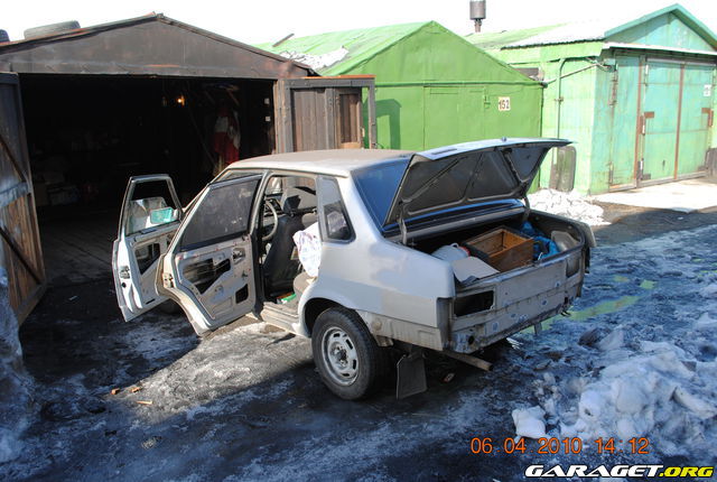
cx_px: 358
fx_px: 659
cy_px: 241
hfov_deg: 57.1
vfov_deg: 40.2
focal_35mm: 33
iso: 100
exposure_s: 1/125
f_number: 5.6
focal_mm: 22
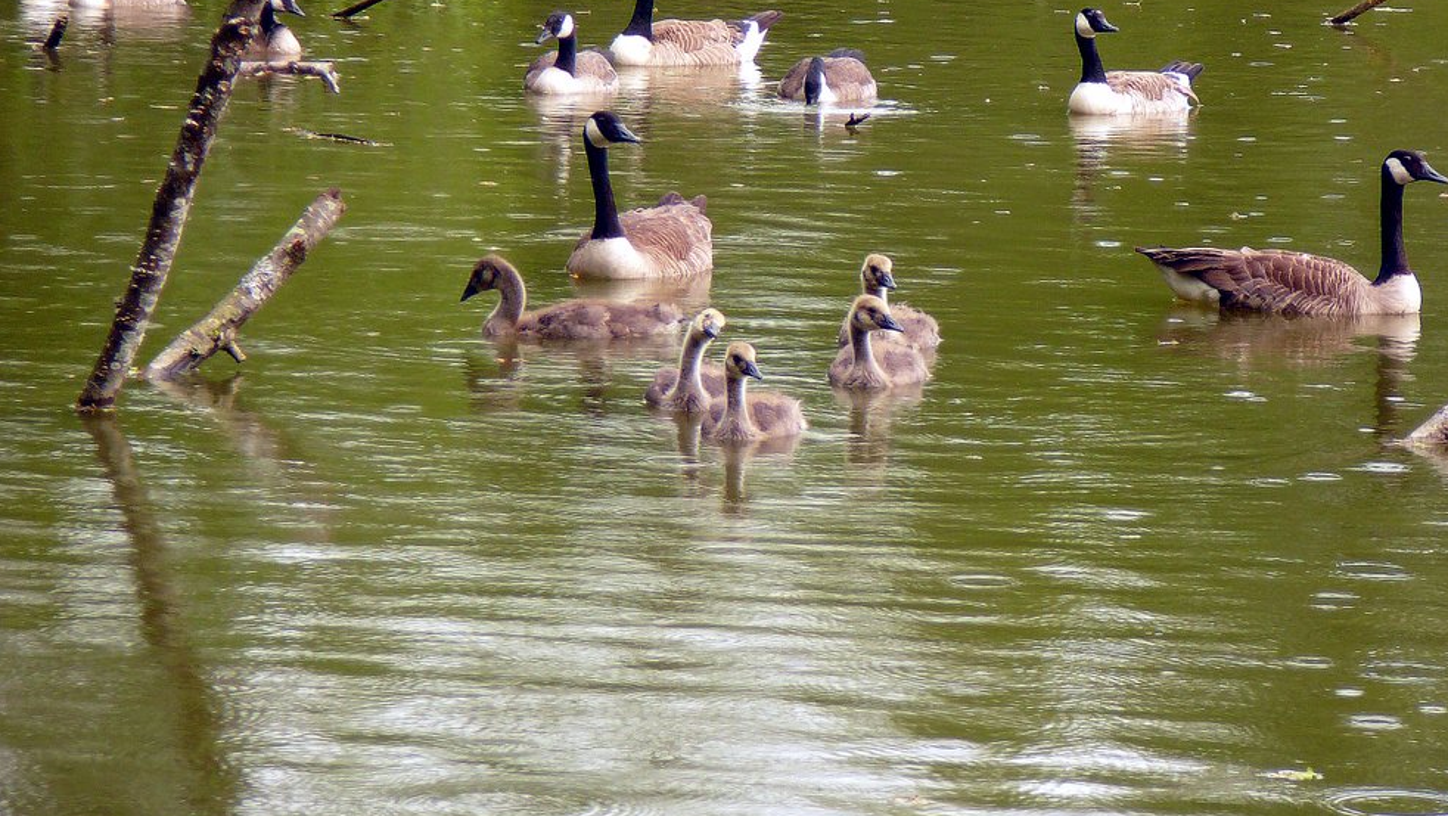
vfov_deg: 6.0
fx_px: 7720
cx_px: 730
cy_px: 264
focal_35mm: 201
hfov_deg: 10.7
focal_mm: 26.3
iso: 80
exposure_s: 1/80
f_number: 4
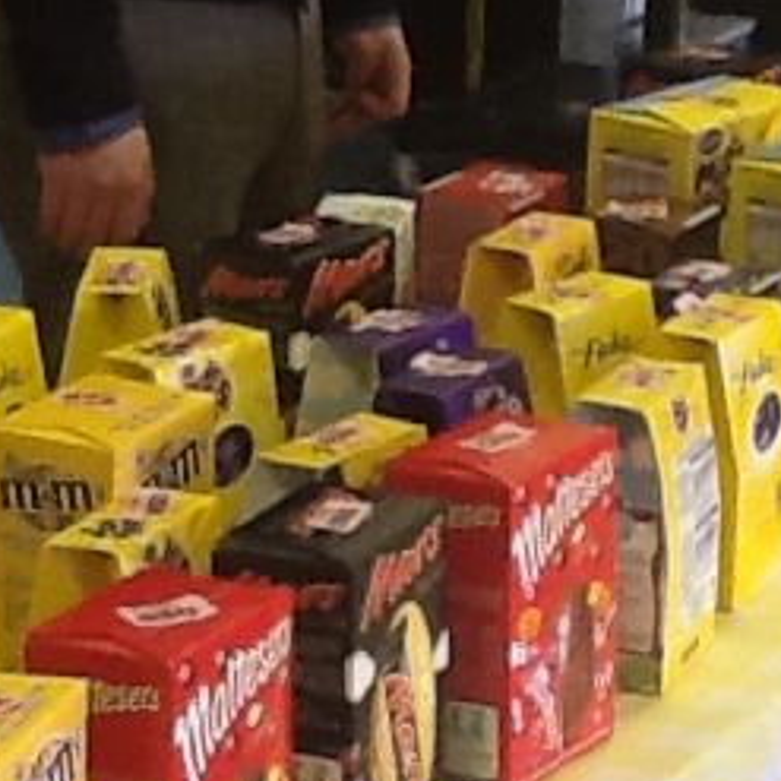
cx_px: 664
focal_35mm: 151
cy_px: 500
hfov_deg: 11.5
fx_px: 3854
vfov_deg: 11.6
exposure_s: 1/30
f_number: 2.4
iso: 64
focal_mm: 2.03
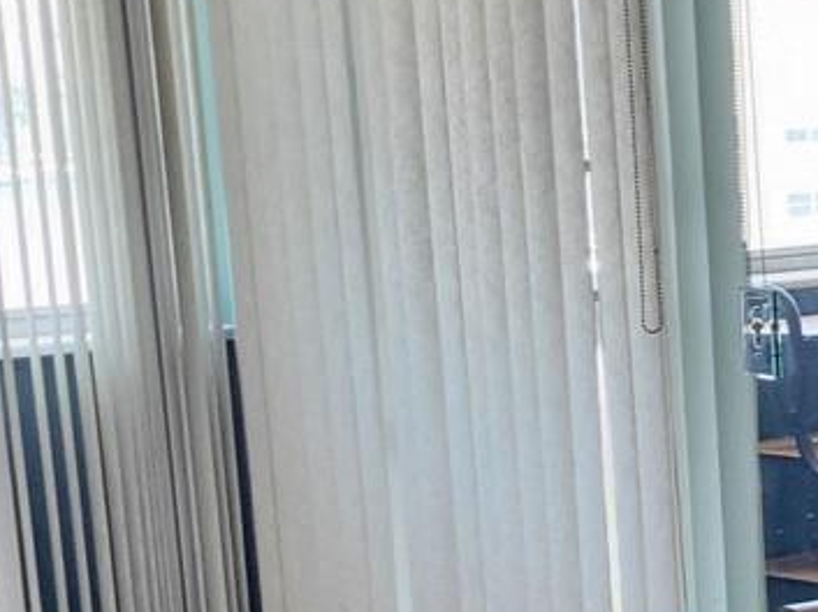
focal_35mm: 118
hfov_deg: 15.1
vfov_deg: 12.3
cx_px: 1339
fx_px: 2786
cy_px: 654
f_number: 1.8
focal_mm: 5.4
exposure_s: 1/120
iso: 100
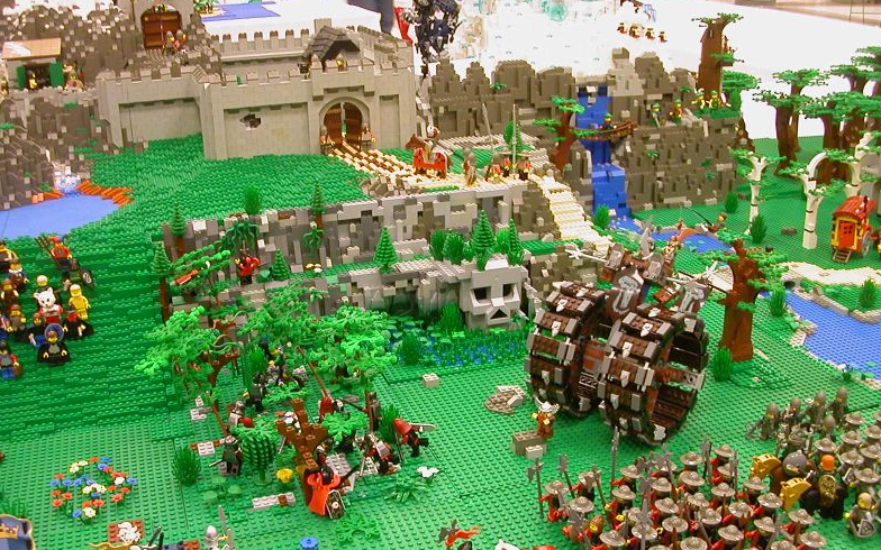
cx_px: 445
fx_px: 960
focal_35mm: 40
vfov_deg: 31.9
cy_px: 331
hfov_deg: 49.3
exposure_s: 1/9.1
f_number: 2.7
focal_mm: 5.6
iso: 100
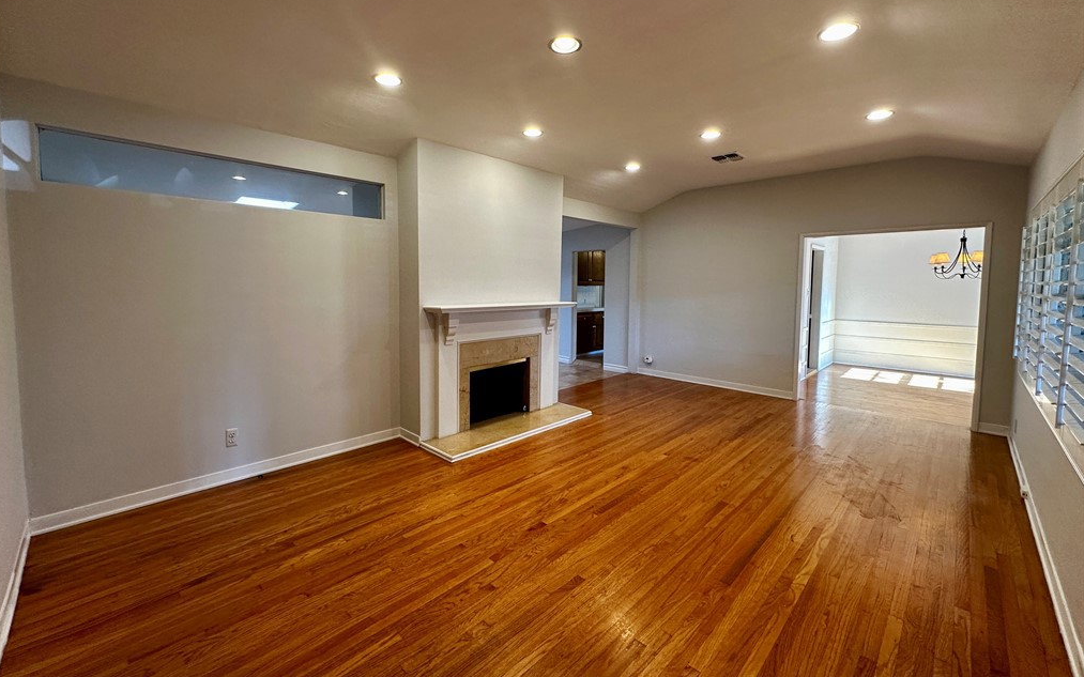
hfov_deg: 101.5
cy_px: 309
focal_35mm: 15
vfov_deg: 74.6
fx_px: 443
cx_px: 537
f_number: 2.2
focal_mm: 2.22
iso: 200
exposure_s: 1/120
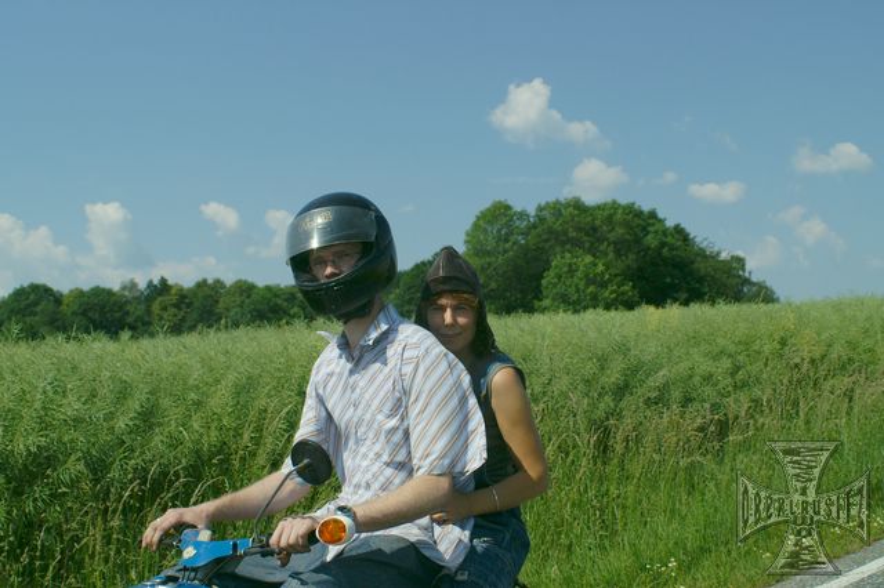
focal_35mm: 42
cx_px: 442
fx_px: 1031
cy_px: 294
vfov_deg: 31.9
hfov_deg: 46.4
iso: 200
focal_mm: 28
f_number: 6.7
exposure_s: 1/2000
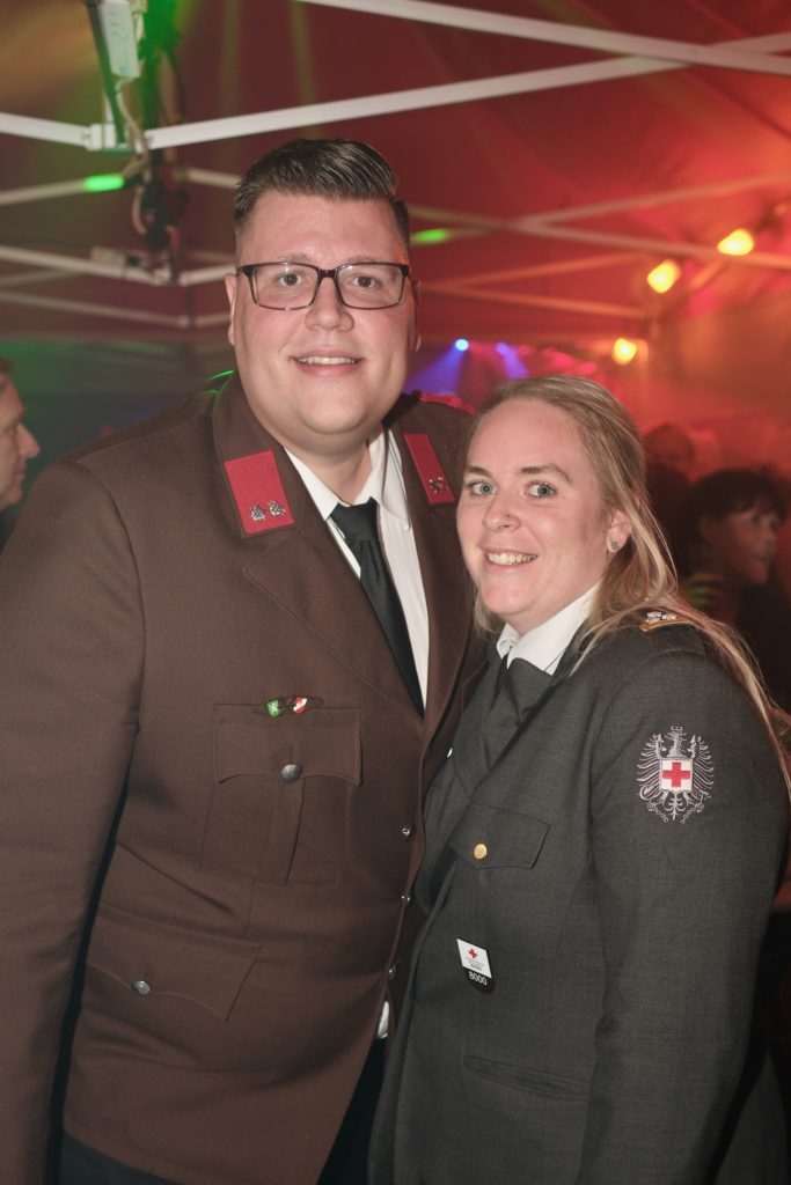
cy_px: 592
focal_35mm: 45
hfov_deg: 29.9
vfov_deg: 43.6
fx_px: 1483
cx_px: 396
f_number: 2.5
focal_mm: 30
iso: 640
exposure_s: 1/30
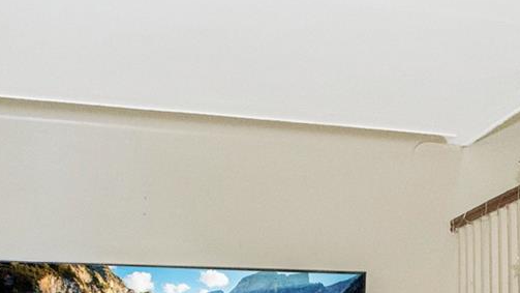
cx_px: 324
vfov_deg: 17.4
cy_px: 404
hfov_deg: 32.7
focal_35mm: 64
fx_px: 882
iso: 2000
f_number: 8
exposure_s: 1/60
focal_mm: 10
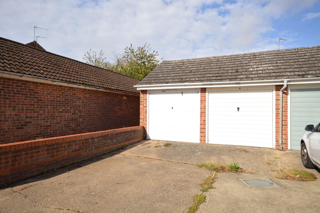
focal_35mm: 21
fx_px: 187
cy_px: 106
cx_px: 160
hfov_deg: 81.2
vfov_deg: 59.4
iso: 100
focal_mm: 14
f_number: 10
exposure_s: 1/200
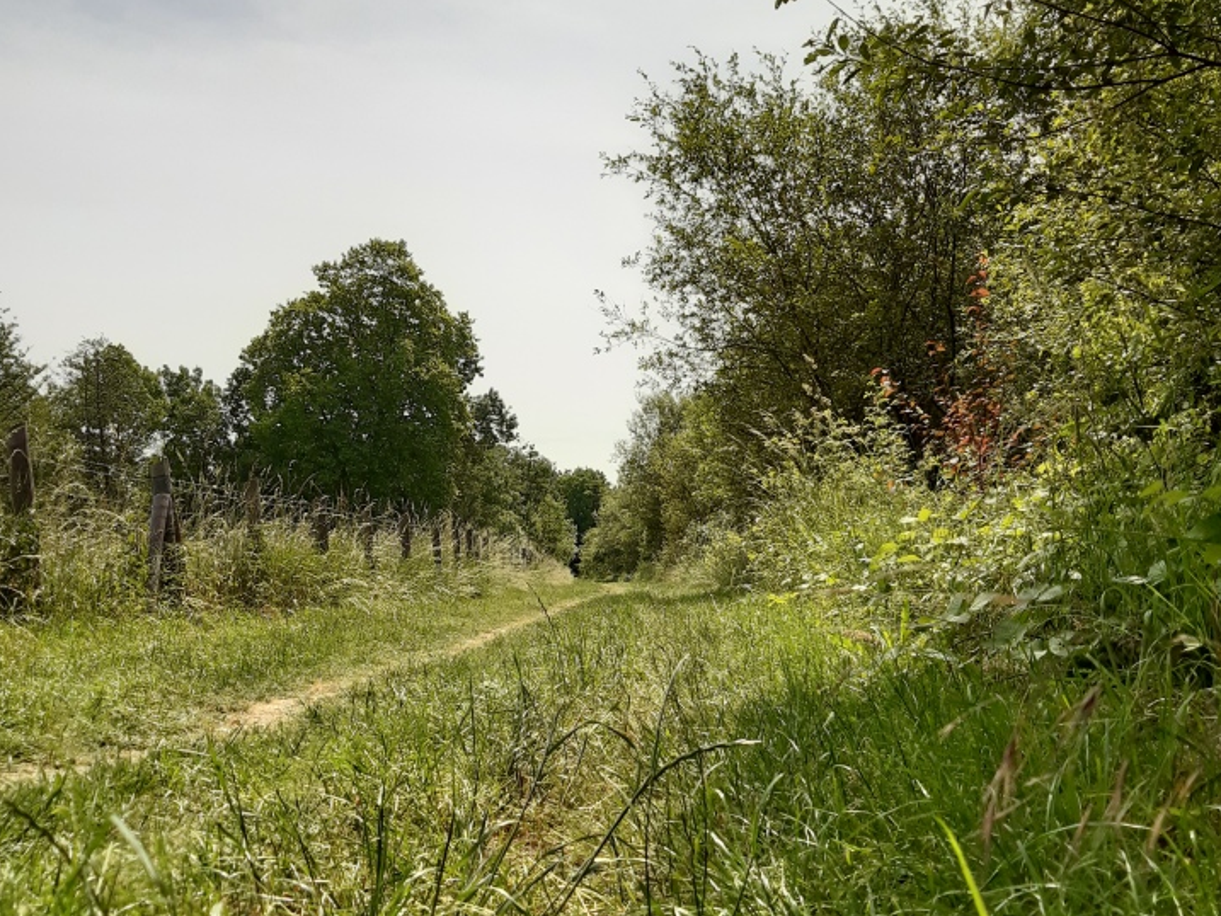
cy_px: 453
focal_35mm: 29
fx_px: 1023
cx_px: 625
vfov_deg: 48.2
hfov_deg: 61.6
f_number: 1.7
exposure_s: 1/3831
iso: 40
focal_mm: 3.92
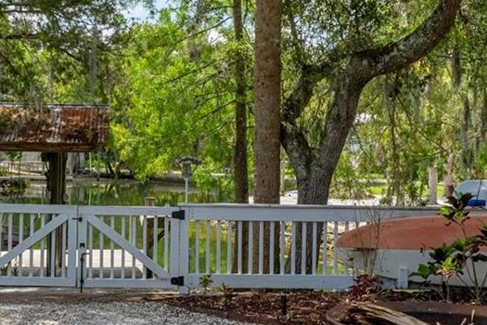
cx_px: 146
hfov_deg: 31.1
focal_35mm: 64
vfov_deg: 21.2
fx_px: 866
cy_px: 155
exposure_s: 1/250
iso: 320
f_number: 9.5
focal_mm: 14
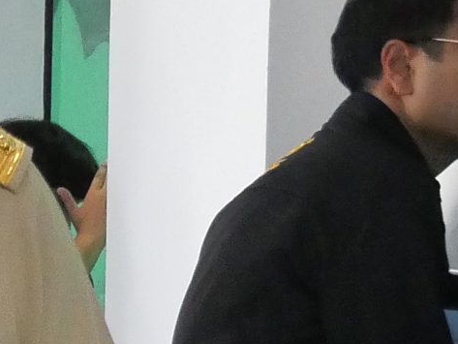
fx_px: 3097
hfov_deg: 8.2
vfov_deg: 6.2
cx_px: -307
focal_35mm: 234
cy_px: 603
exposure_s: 1/40
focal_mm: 15
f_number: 3.7
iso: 3200
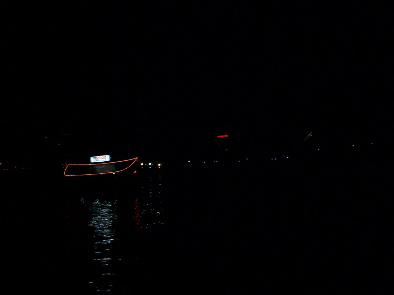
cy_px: 148
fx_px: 421
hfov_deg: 50.1
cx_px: 197
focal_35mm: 37
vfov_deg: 38.7
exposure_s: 1/40
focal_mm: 5.6
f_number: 3.5
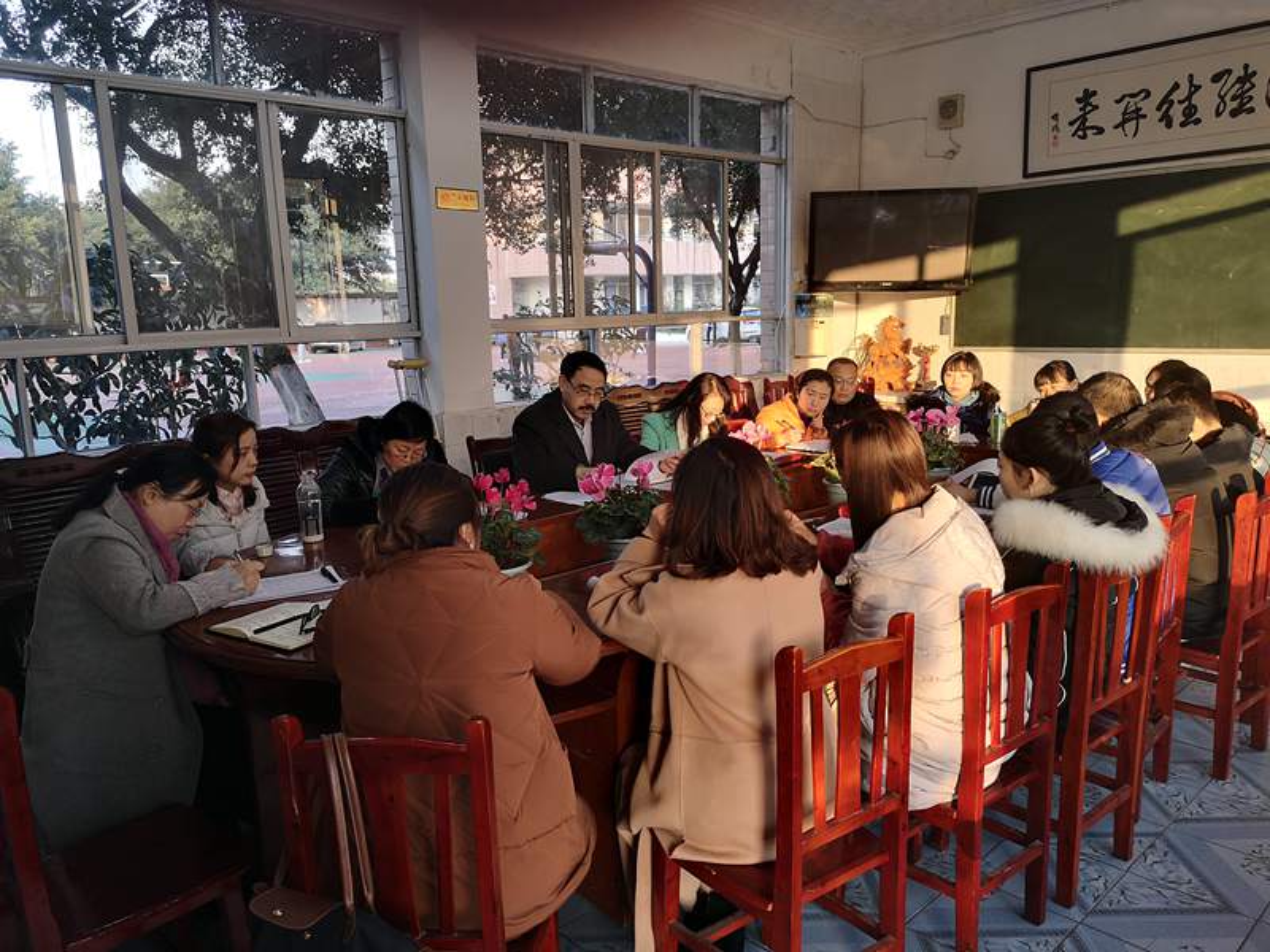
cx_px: 635
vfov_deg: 51.4
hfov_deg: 65.3
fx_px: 991
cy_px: 476
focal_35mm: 27
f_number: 1.8
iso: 50
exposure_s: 1/100
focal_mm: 3.95
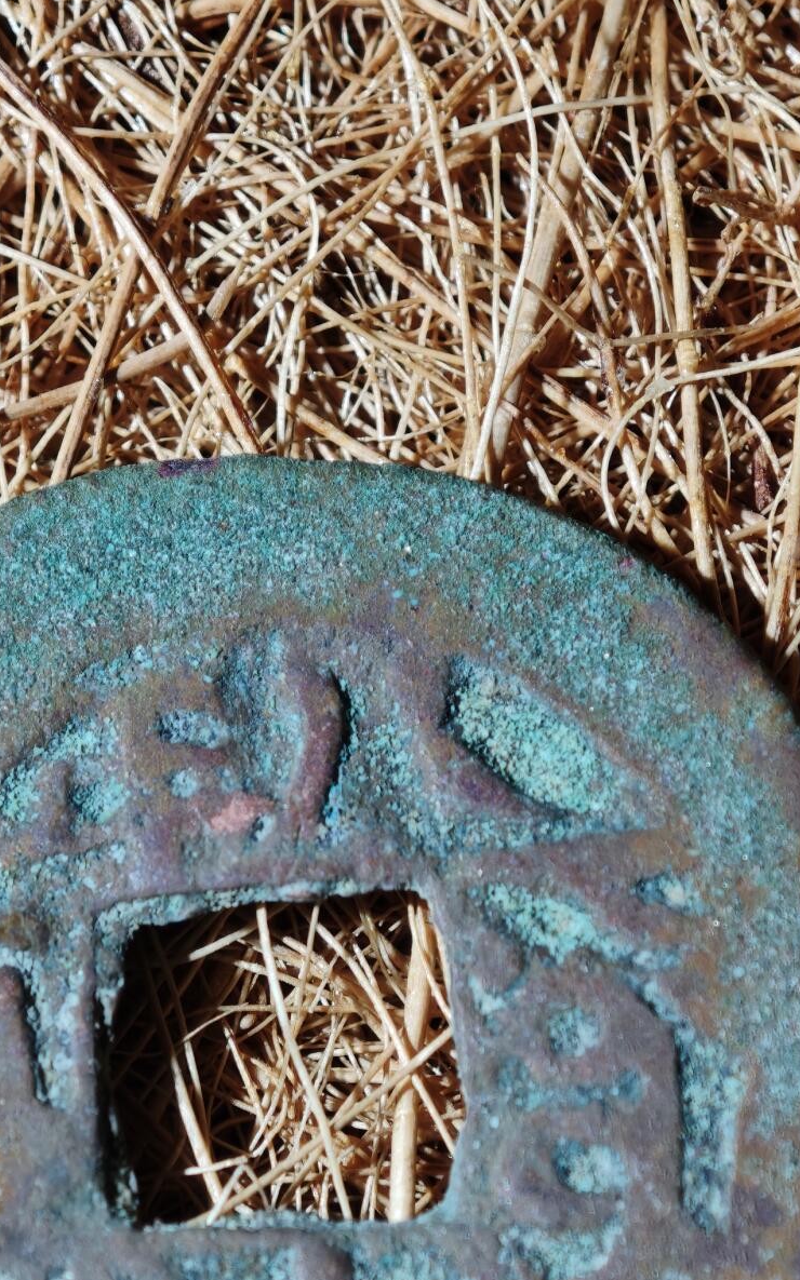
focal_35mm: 153
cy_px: 903
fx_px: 5341
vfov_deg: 13.6
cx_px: 294
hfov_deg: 8.6
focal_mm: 9
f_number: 2
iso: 200
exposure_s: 1/104
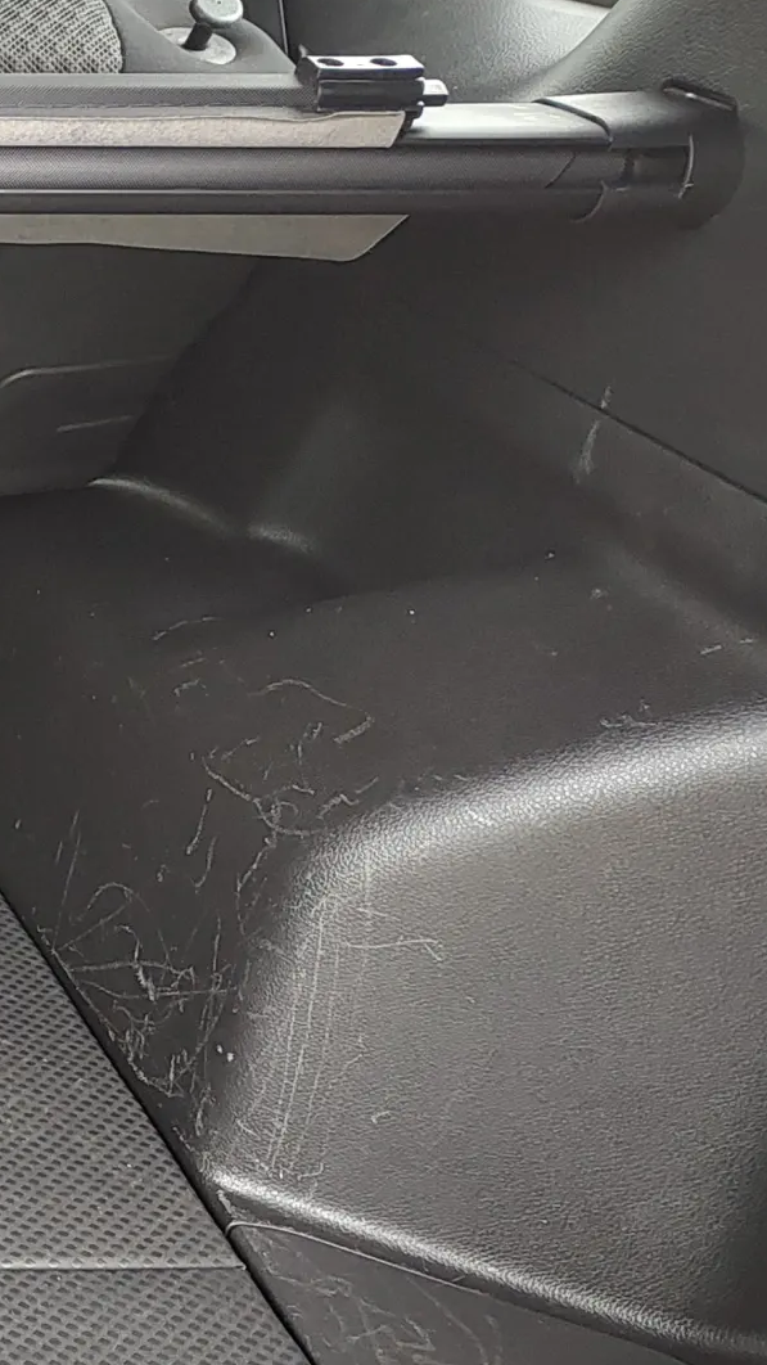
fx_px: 2207
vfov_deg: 33.7
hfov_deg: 15.0
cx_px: -883
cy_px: 1012
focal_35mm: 61
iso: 484
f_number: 1.8
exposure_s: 1/33.3
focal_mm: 5.56
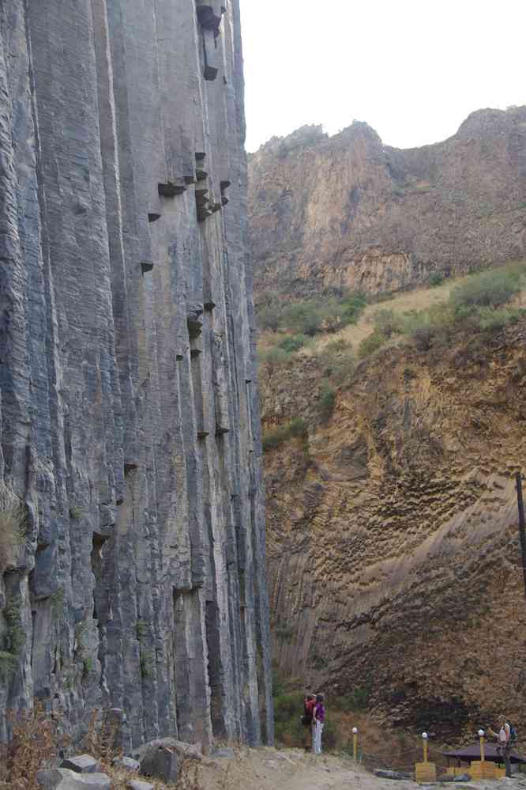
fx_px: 1151
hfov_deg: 25.8
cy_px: 395
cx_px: 263
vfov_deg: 37.9
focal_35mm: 52
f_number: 6.3
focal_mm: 35
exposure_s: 1/60
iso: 400
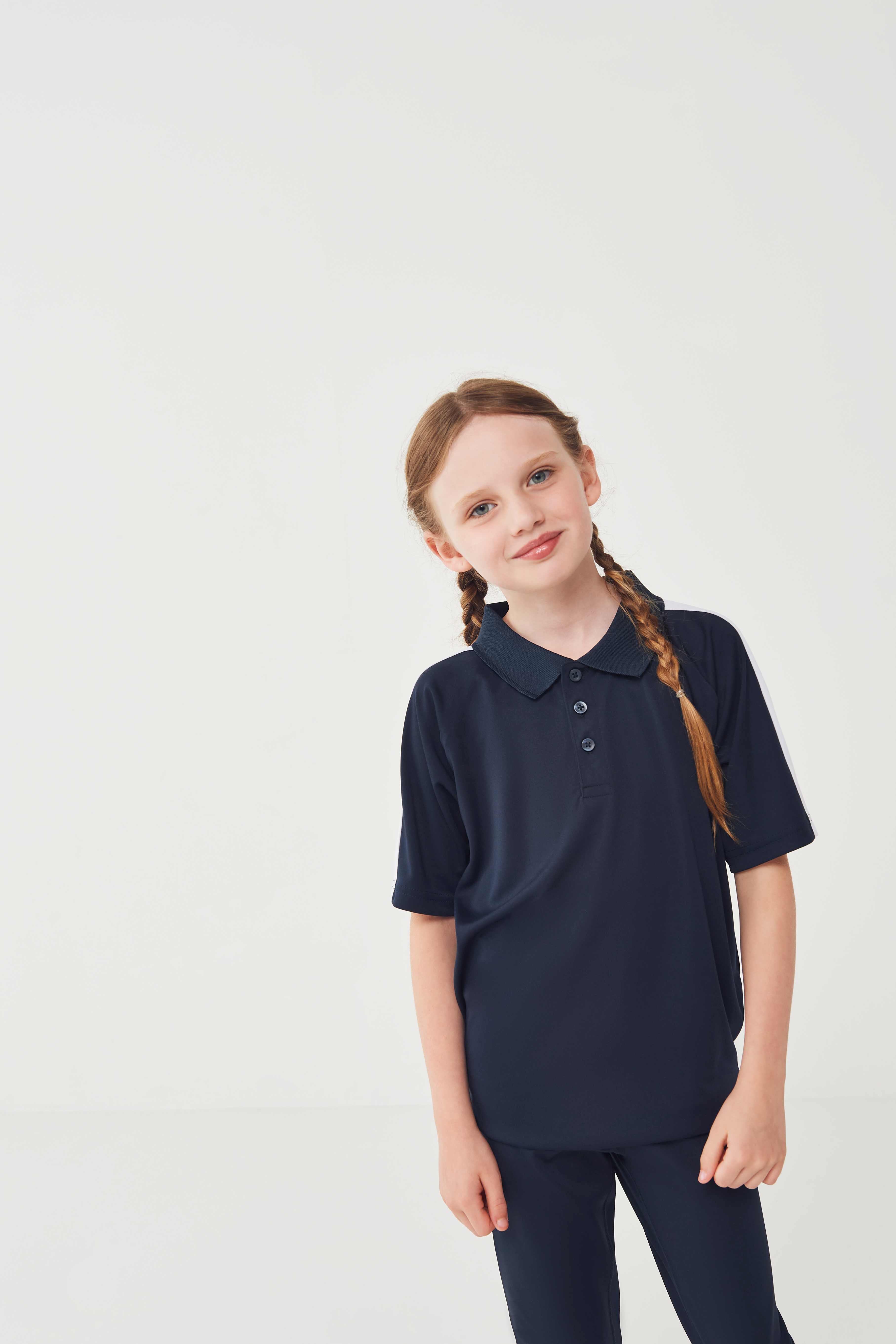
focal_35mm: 45
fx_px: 1680
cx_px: 448
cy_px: 672
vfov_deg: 43.6
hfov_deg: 29.9
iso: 320
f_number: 8
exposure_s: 1/200
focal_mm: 45
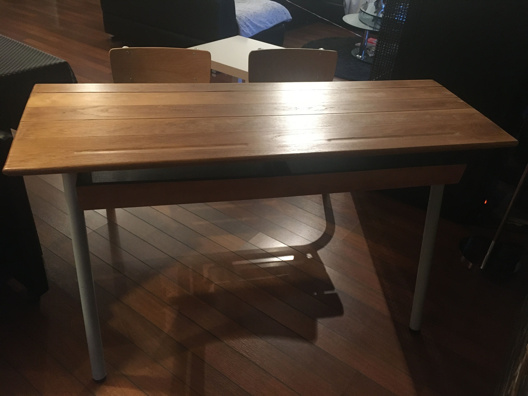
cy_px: 198
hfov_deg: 61.7
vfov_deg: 48.2
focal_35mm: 29
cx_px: 264
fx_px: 442
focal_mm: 4.15
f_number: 2.2
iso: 250
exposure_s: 1/17
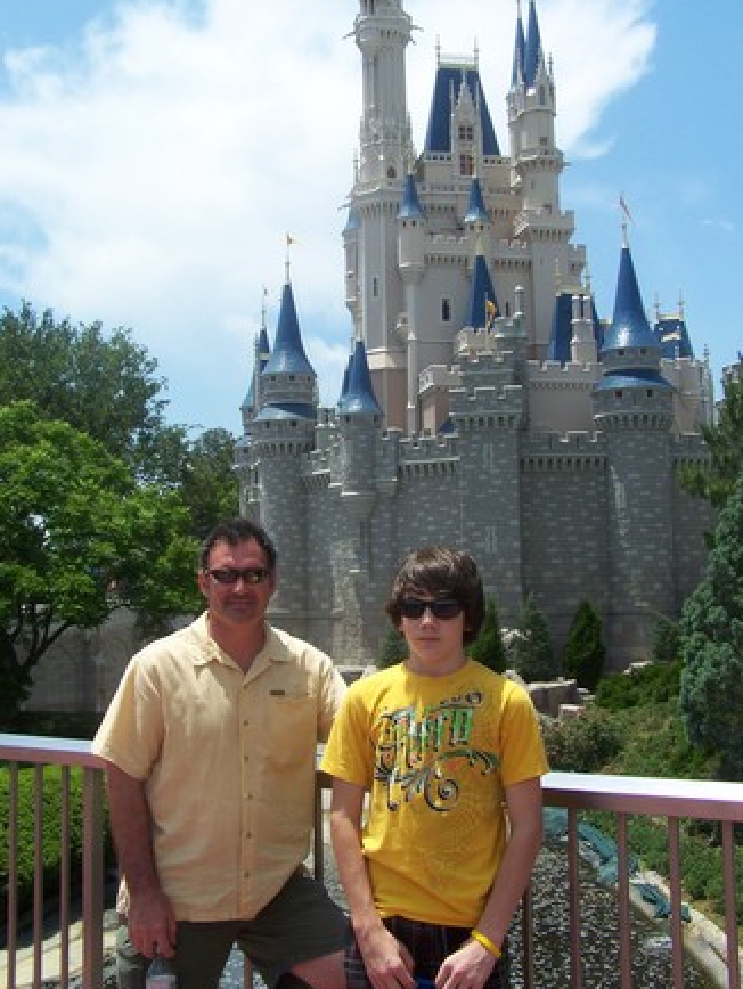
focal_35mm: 42
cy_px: 447
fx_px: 1201
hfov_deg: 34.4
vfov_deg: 44.7
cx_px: 376
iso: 80
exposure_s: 1/500
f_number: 5.6
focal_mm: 6.3
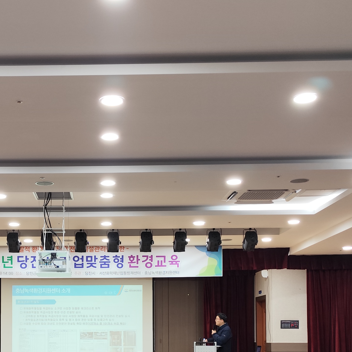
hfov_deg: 29.0
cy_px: 316
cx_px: 80
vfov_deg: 28.4
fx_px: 667
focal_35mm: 58
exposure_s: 1/120
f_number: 1.65
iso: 320
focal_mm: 6.19
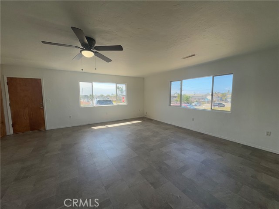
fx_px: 113
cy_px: 104
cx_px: 140
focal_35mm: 14
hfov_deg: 102.1
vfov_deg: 85.7
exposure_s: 1/331
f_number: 2.2
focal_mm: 2.22
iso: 40
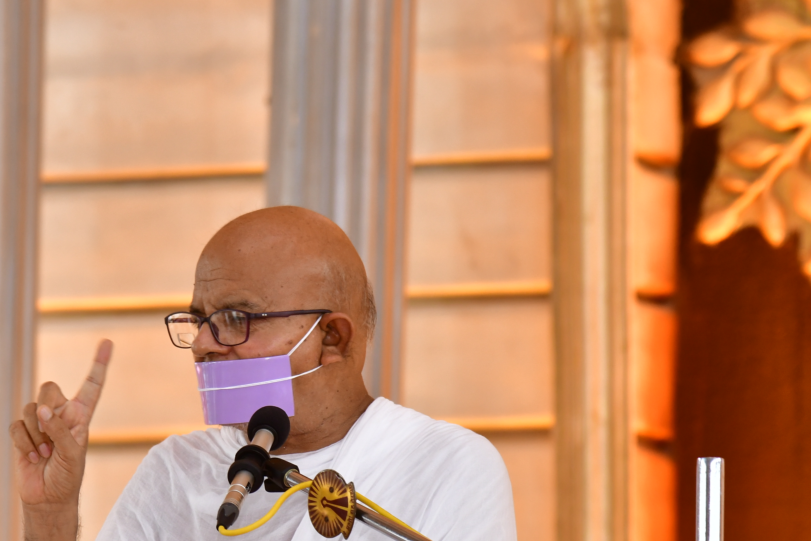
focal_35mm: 253
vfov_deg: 5.4
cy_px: 428
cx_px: 267
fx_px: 5699
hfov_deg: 8.1
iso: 800
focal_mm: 120
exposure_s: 1/125
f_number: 5.6
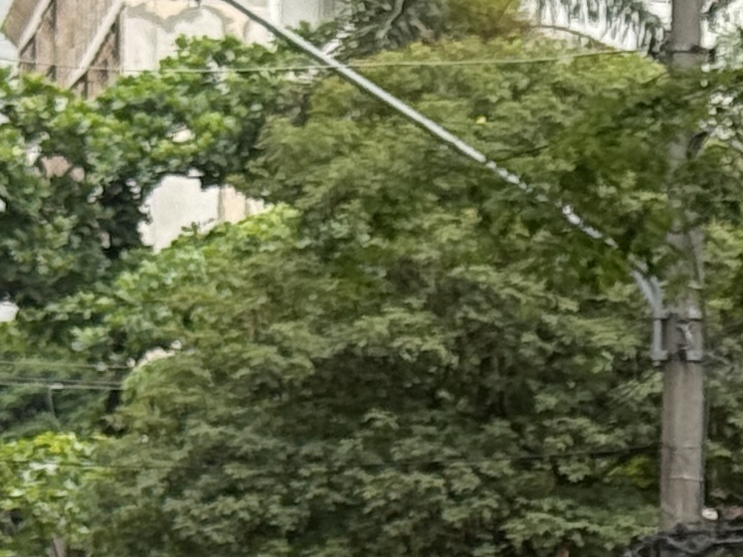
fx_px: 5558
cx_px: 989
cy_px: 1207
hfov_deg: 7.6
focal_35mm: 259
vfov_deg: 5.6
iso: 64
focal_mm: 6.76
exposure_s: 1/1285
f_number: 1.78
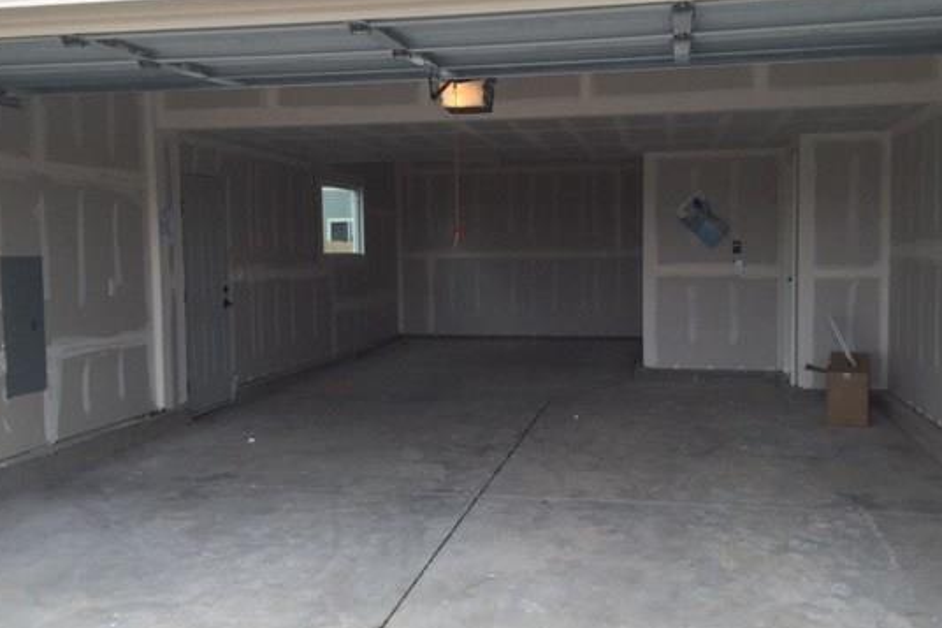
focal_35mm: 36
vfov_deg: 36.8
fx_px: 942
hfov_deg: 53.1
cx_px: 494
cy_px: 303
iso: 32
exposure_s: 1/706
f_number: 2.2
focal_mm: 4.15
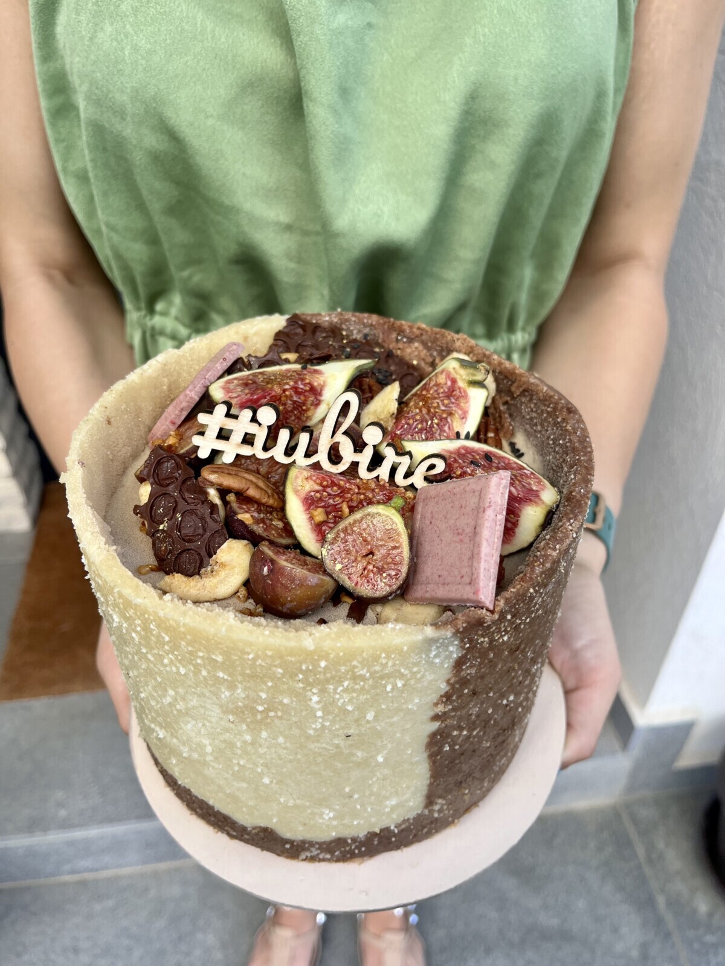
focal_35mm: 26
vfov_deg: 67.3
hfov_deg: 53.1
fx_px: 726
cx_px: 362
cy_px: 483
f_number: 1.6
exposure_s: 1/412
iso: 50
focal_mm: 5.1
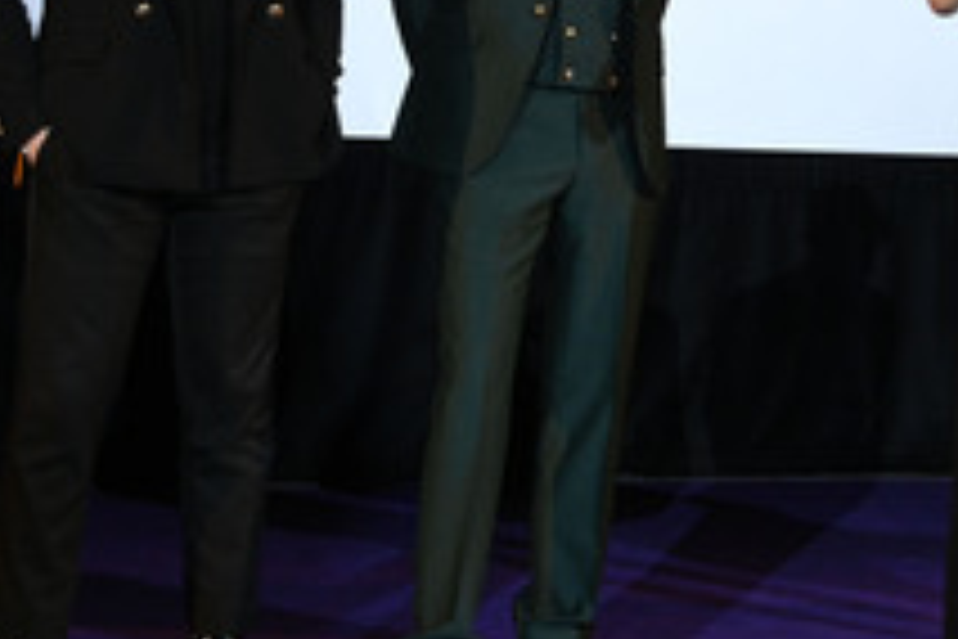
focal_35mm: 110
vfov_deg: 12.4
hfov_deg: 18.3
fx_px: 2927
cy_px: 108
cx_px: 830
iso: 6400
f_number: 5.6
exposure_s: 1/160
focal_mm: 52
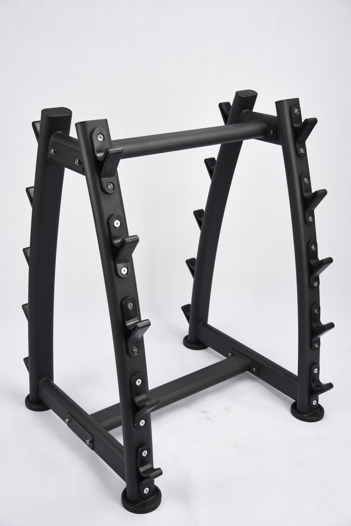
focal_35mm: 45
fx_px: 658
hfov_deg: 29.9
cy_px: 263
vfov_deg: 43.6
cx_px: 176
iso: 100
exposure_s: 1/25
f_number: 4.2
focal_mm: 30
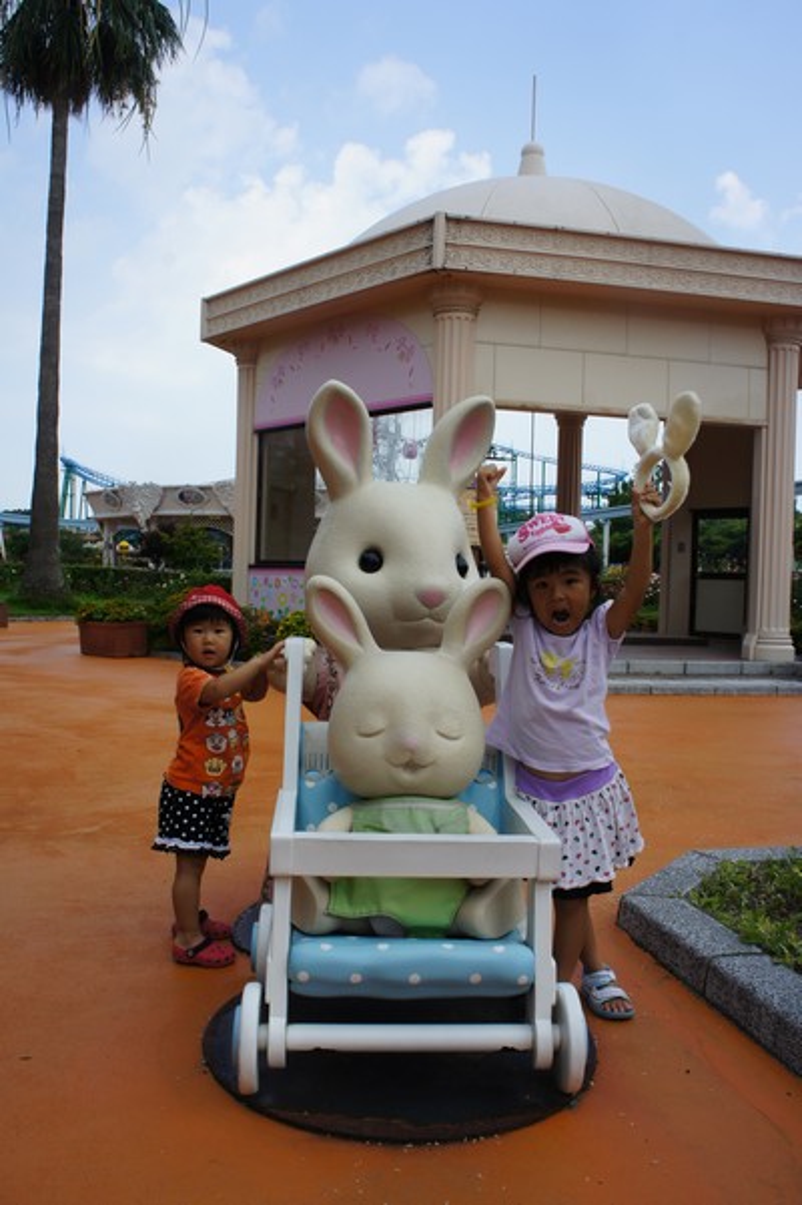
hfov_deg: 43.6
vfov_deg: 62.0
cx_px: 401
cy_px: 602
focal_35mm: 30
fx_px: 1004
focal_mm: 20
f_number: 11
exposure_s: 1/125
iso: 200
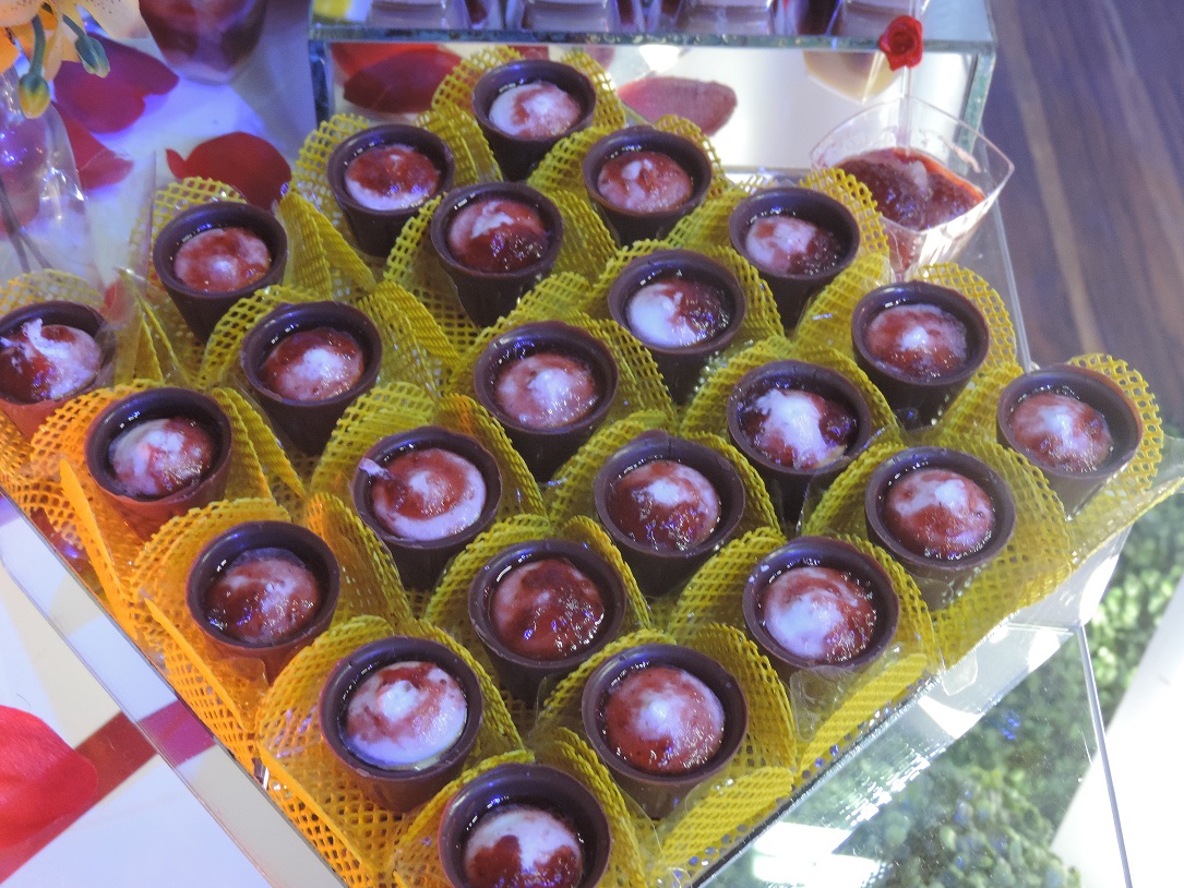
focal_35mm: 53
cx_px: 546
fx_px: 1813
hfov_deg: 36.1
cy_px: 434
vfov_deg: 27.5
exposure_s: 1/13
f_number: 3.5
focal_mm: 8.3
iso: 450
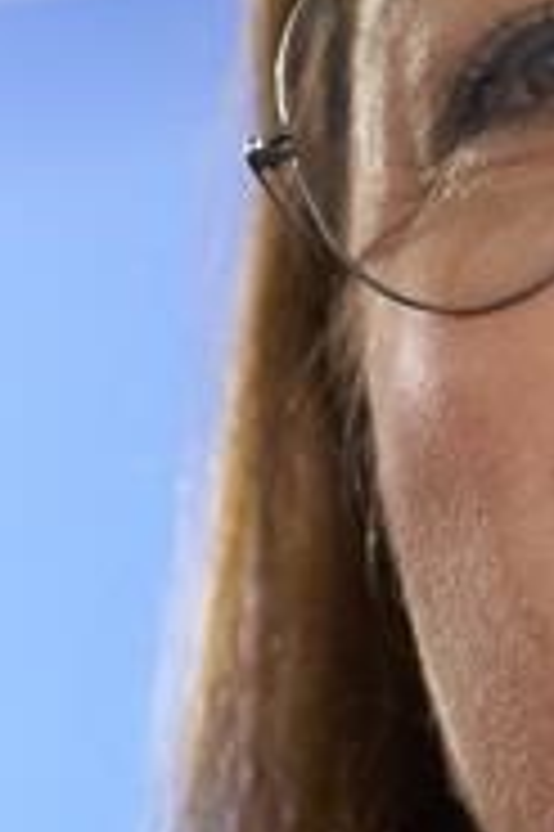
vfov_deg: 2.5
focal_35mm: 832
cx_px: 923
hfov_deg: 1.6
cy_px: 479
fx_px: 19240
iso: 2000
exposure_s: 1/640
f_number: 2.8
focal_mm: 150
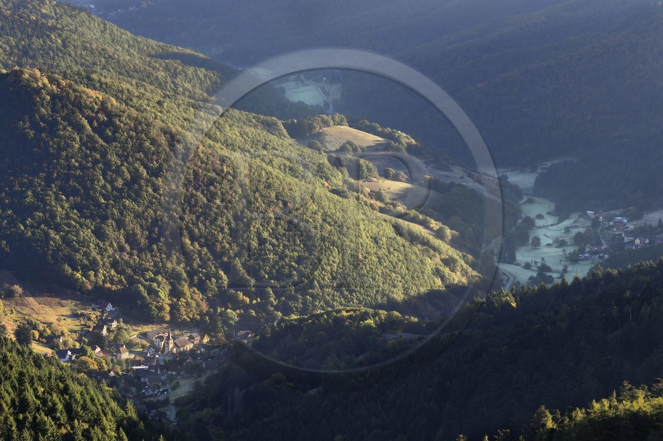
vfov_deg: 8.6
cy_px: 220
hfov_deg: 12.8
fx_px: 2945
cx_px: 332
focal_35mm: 160
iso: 200
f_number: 7.1
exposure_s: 1/250
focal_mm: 160
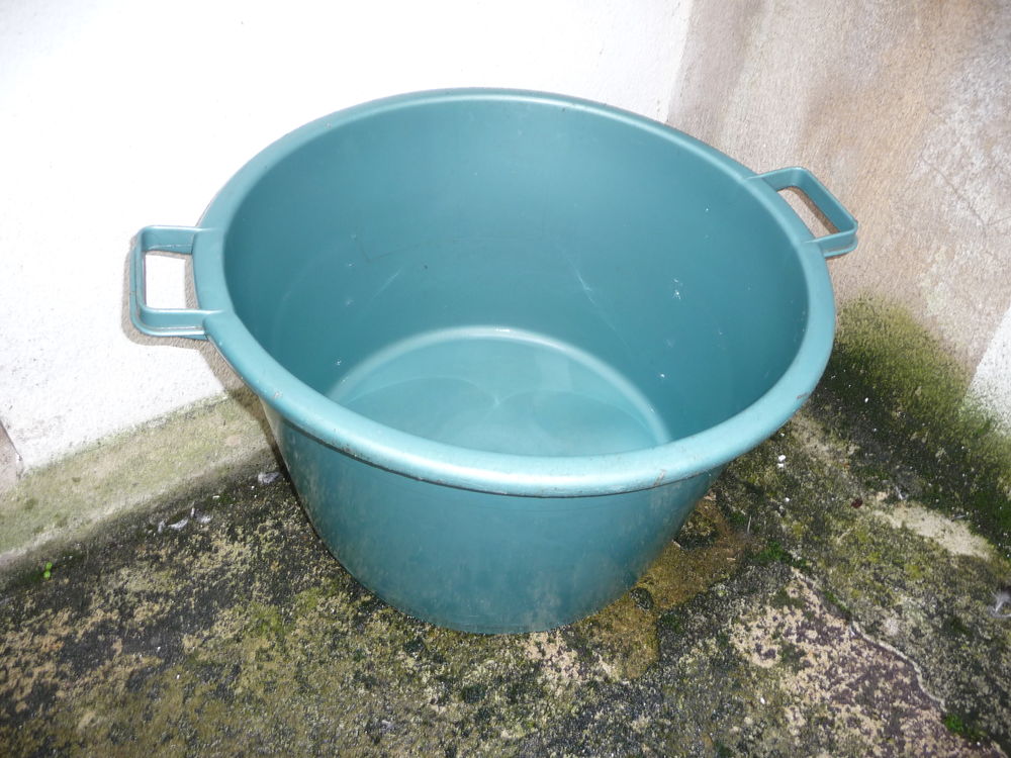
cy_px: 379
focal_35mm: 28
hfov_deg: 63.4
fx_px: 818
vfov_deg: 49.7
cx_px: 506
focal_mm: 4.7
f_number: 3.3
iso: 125
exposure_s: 1/30
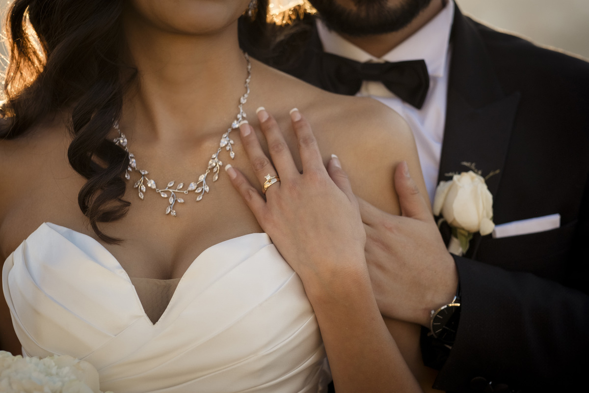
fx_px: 1374
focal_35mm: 84
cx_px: 294
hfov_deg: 24.2
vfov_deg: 16.3
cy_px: 196
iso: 640
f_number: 2.8
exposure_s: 1/1600
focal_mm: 56
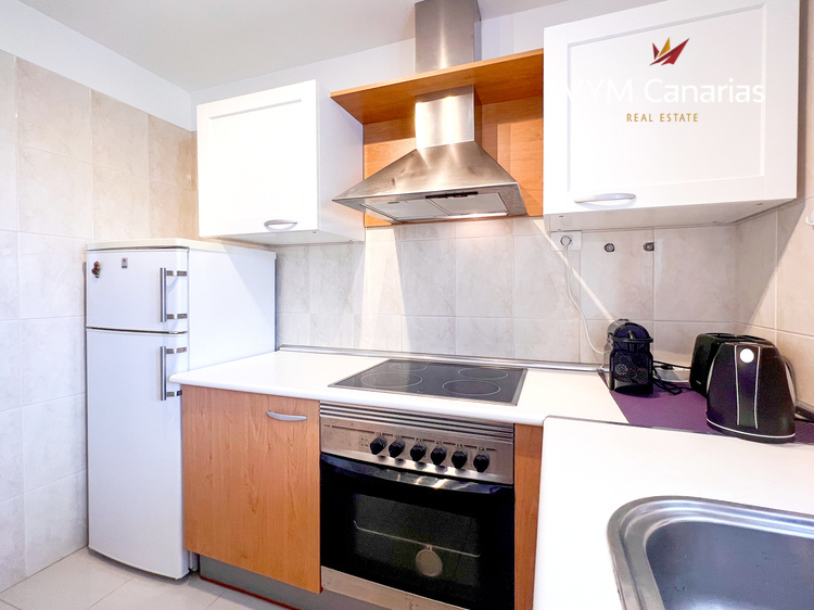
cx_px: 407
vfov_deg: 89.9
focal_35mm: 13
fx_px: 306
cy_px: 305
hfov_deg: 106.2
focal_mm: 1.57
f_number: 1.8
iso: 80
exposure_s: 1/100
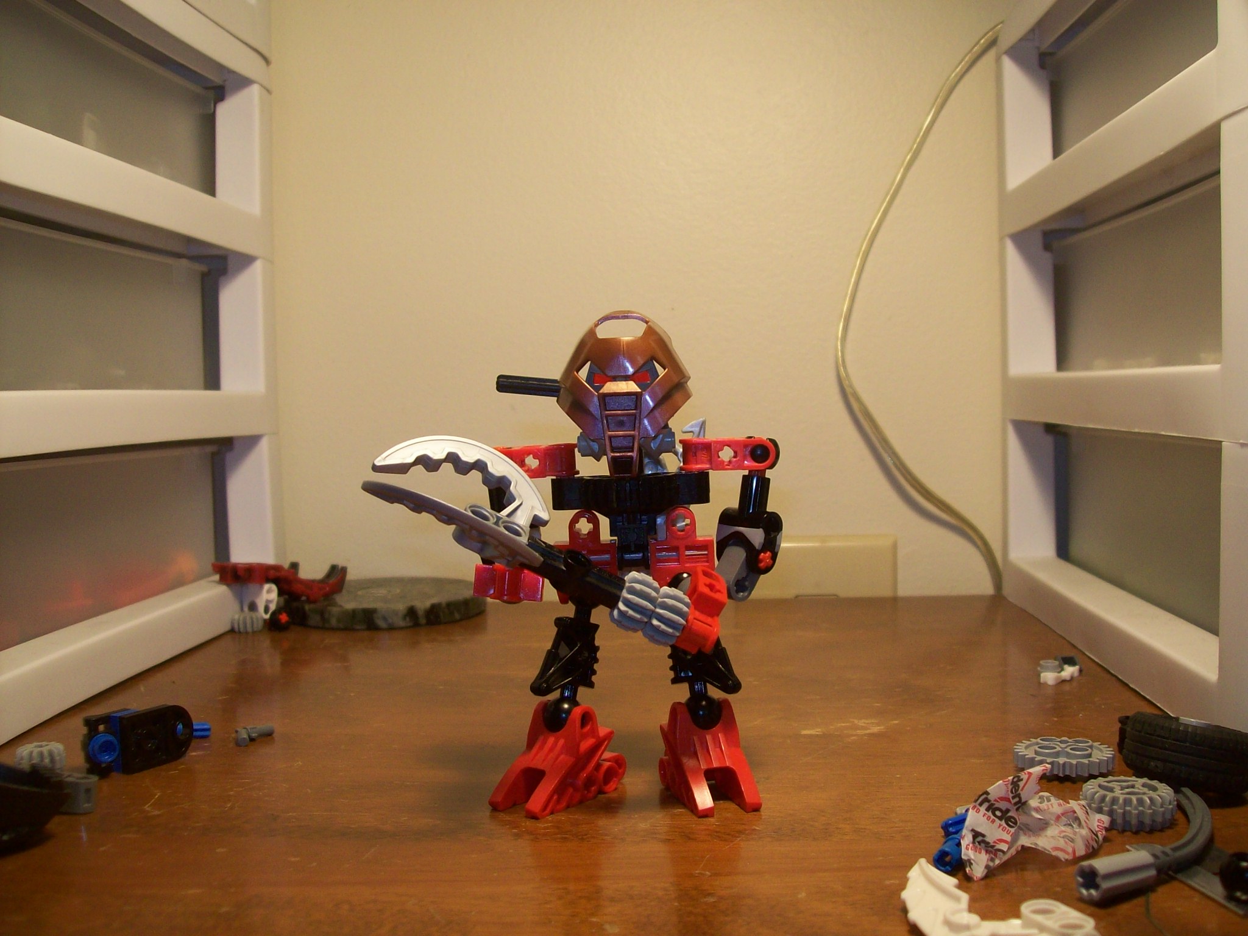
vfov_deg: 39.7
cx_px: 624
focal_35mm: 36
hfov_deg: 51.4
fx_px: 1298
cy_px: 468
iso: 80
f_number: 2.7
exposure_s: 1/64
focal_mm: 6
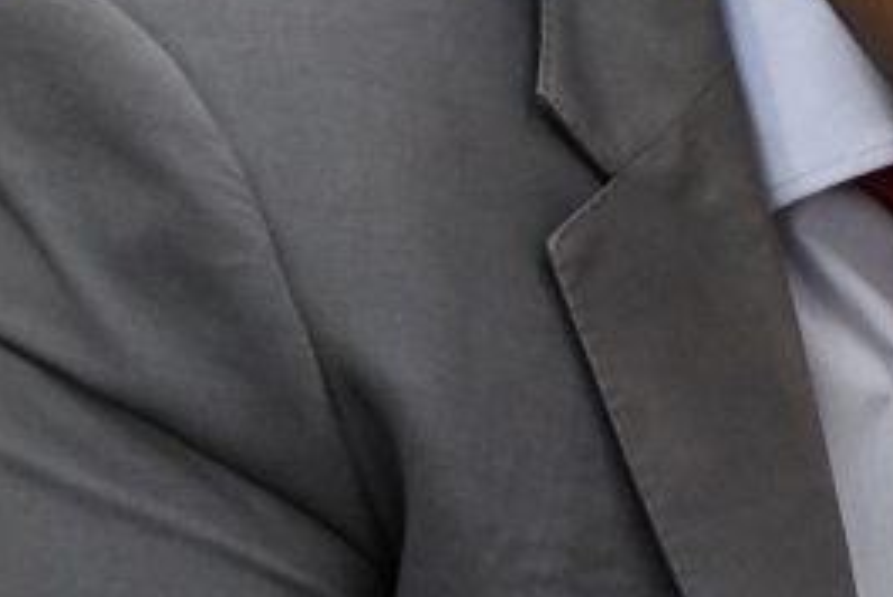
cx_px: 886
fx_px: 16703
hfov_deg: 3.1
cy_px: 79
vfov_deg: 2.0
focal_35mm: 673
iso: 5000
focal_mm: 116
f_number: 6.3
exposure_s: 1/160
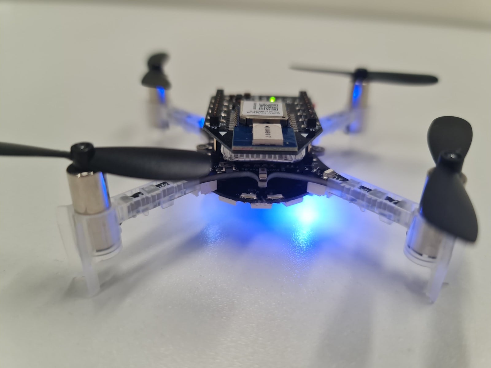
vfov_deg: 54.9
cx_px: 246
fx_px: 355
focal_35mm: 25
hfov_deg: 69.4
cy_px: 184
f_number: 1.8
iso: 50
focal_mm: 7
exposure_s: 1/100
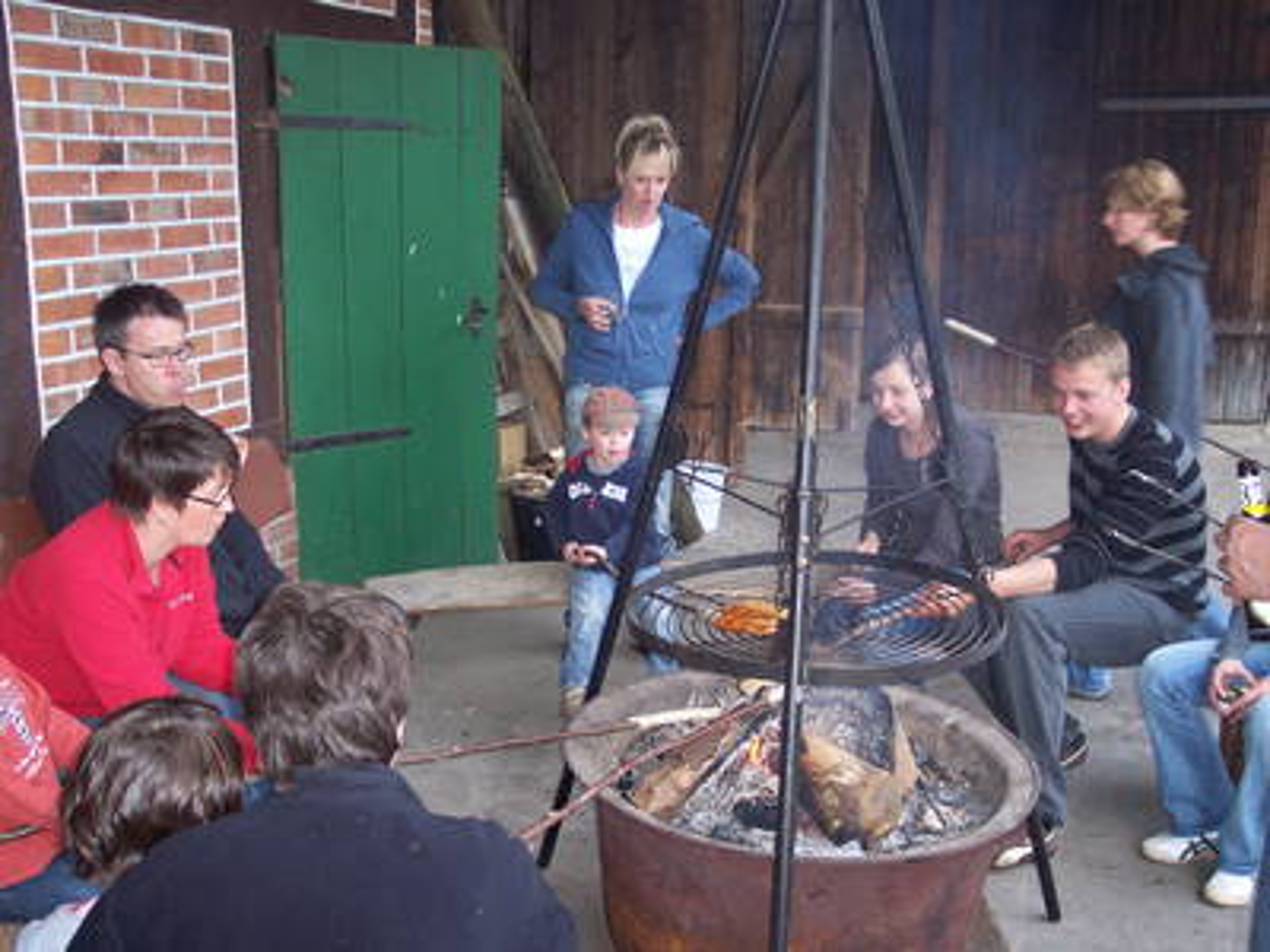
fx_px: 1394
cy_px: 476
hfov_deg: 49.0
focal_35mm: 38
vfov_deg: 37.7
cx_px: 635
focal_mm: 8
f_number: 2.8
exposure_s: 1/30
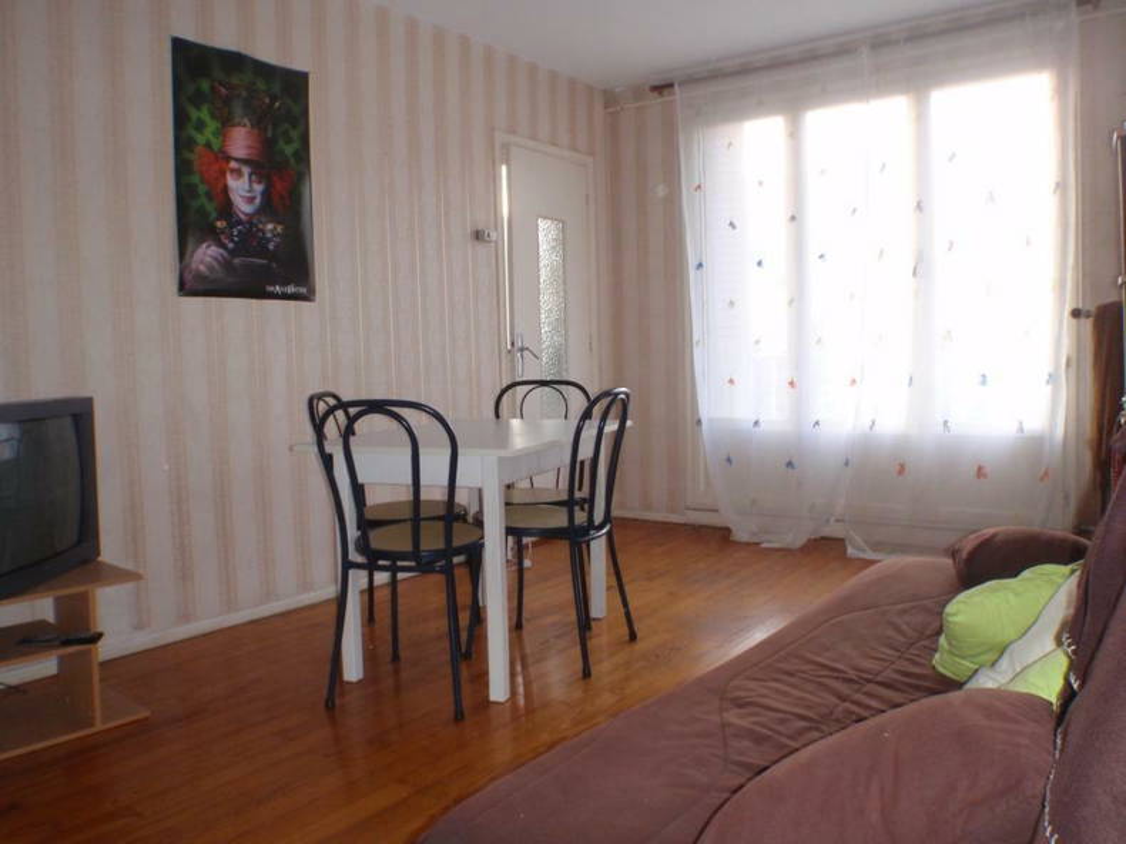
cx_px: 563
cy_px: 422
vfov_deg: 49.7
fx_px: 911
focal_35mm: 28
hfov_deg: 63.5
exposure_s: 1/30
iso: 160
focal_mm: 5
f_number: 3.5
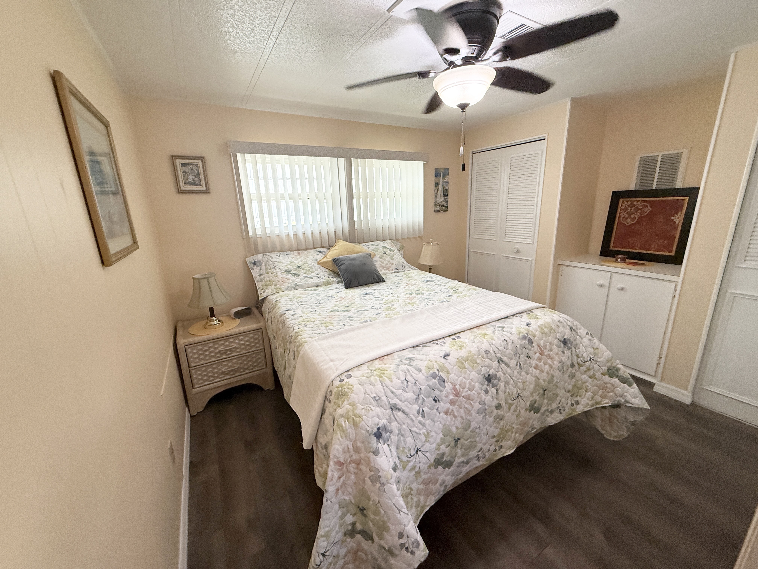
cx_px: 379
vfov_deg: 85.7
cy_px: 284
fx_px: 307
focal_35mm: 14
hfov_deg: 102.1
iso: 200
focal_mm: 2.22
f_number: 2.2
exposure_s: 1/120
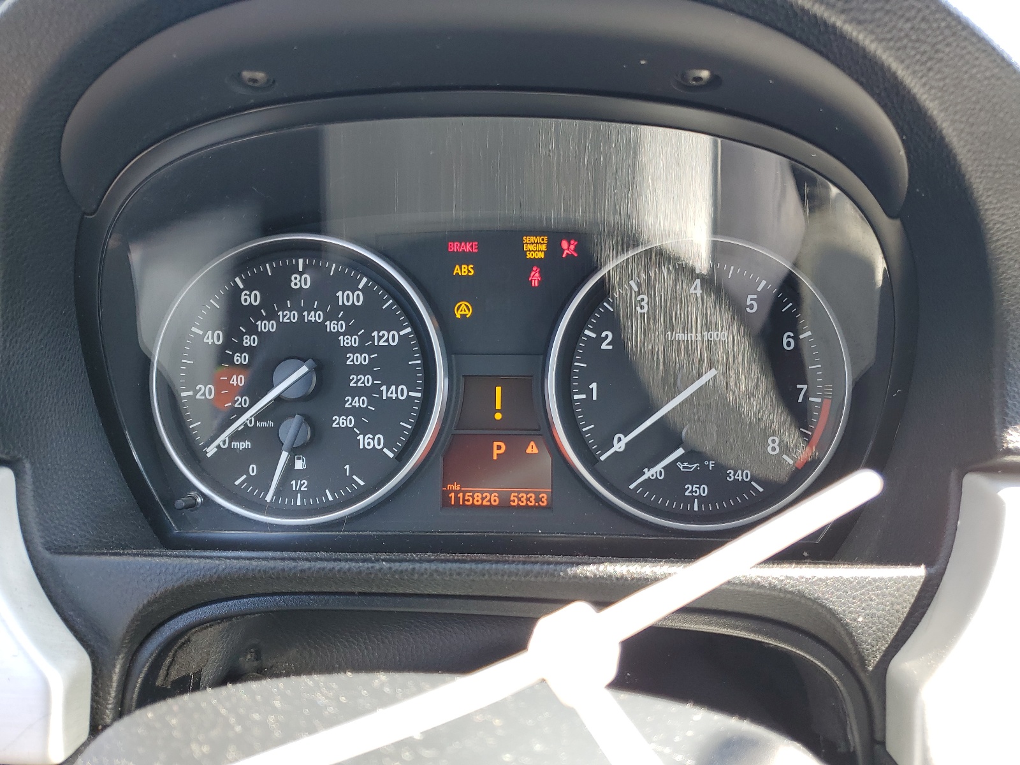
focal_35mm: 26
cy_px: 382
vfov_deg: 53.1
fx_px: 766
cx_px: 510
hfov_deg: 67.3
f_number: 1.5
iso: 50
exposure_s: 1/105
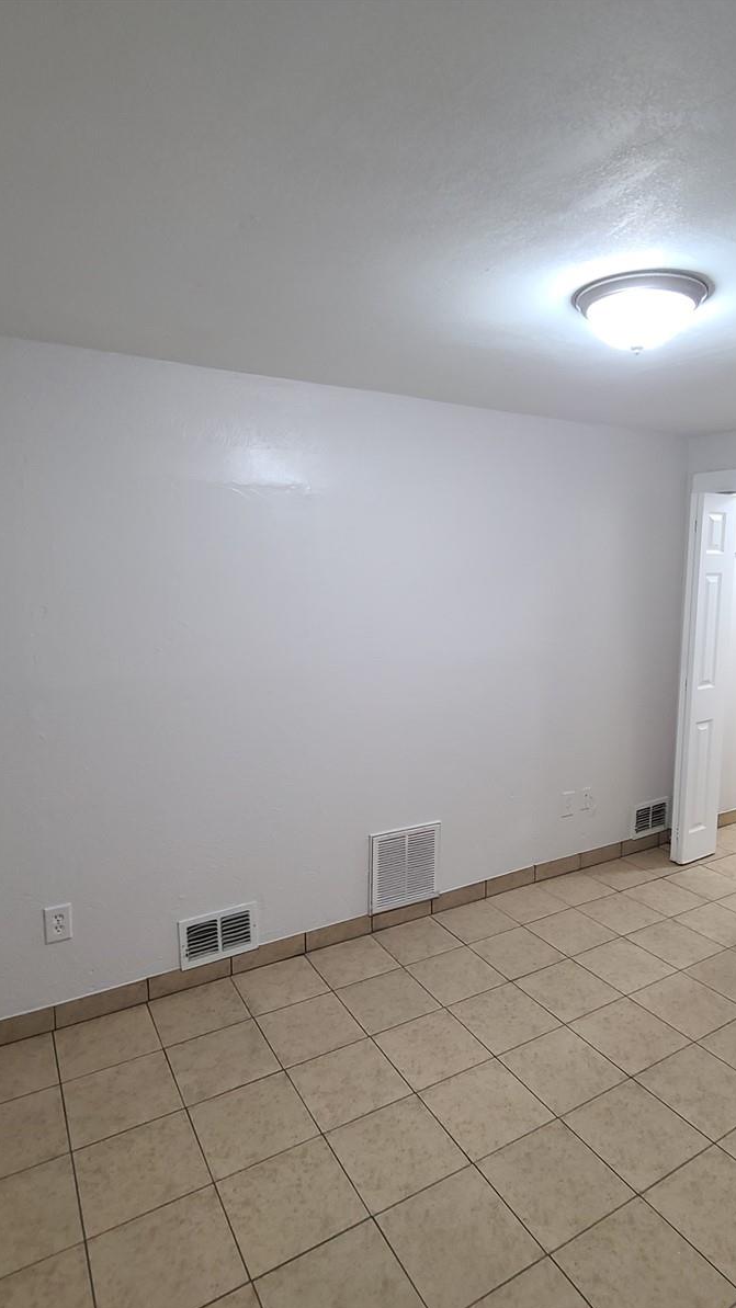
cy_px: 656
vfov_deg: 89.6
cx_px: 434
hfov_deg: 58.0
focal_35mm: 19
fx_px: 659
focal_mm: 2.2
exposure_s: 1/40
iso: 320
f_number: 2.2
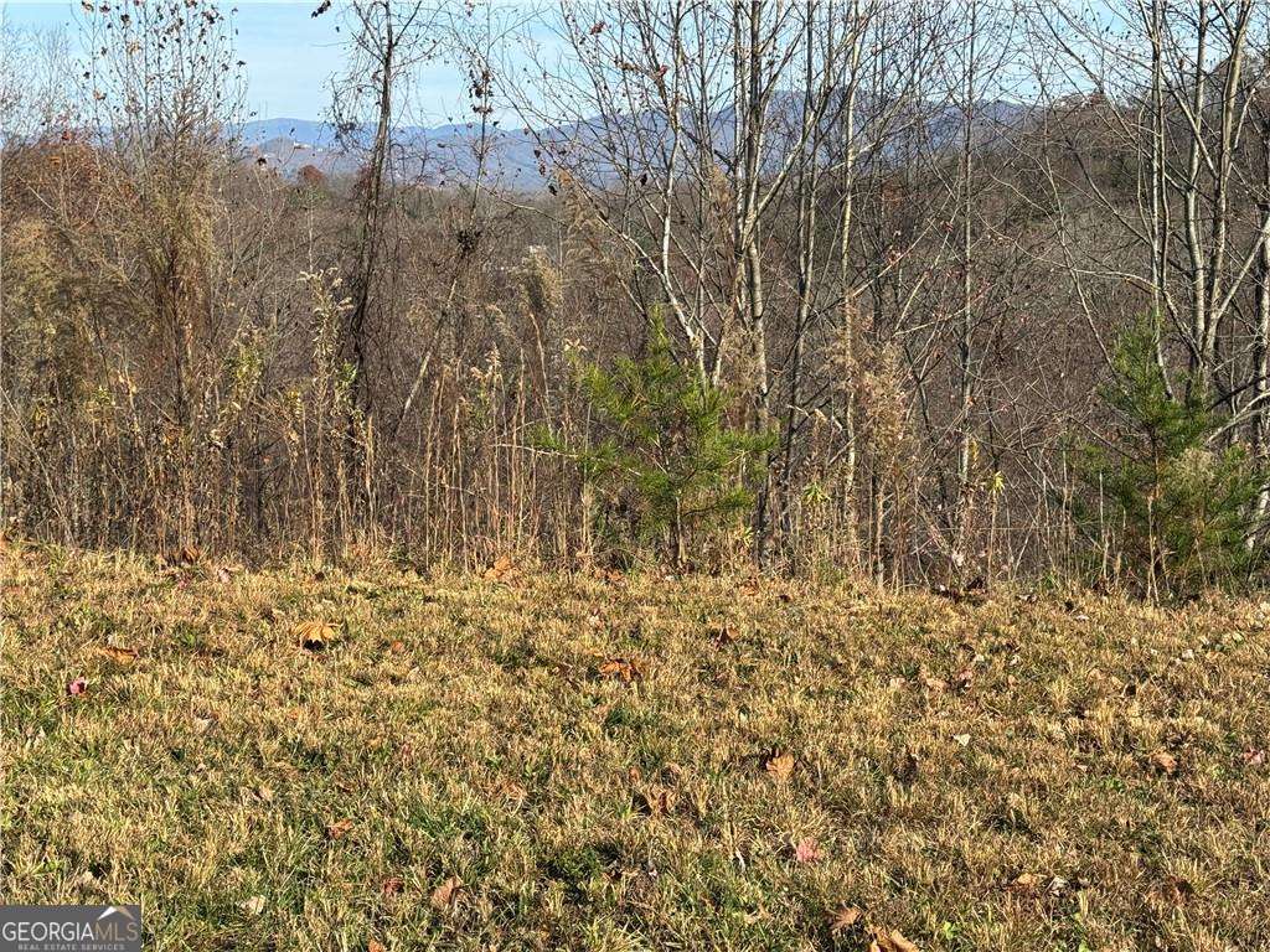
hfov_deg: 39.7
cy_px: 476
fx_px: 1761
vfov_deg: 30.3
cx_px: 635
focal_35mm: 48
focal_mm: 6.76
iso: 64
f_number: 1.78
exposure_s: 1/2415
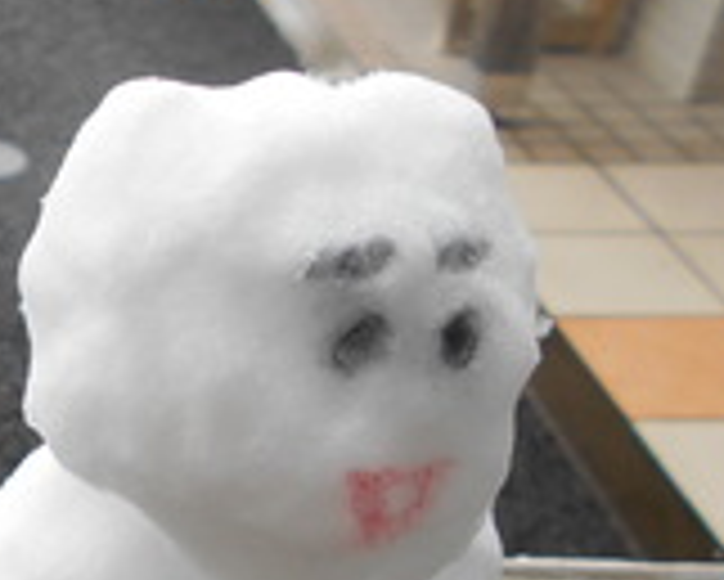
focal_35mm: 71
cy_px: 510
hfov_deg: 24.3
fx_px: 1522
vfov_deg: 21.2
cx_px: -139
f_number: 3.2
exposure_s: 1/125
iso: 80
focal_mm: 4.6
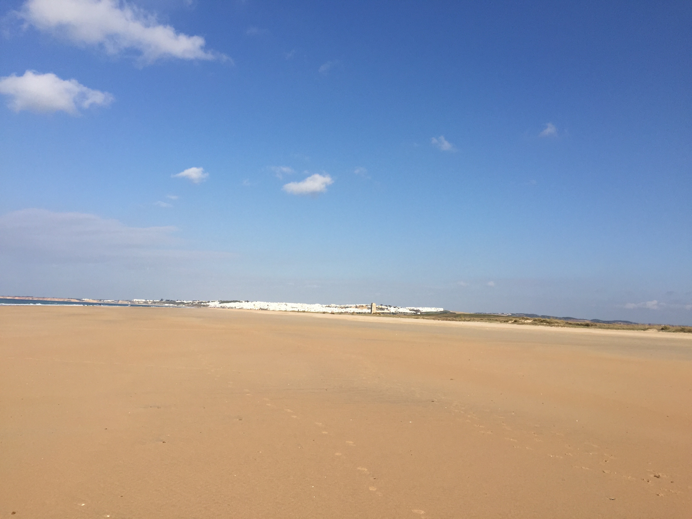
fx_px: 580
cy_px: 260
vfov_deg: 48.2
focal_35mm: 29
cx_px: 346
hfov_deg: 61.7
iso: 32
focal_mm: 4.15
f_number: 2.2
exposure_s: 1/3597
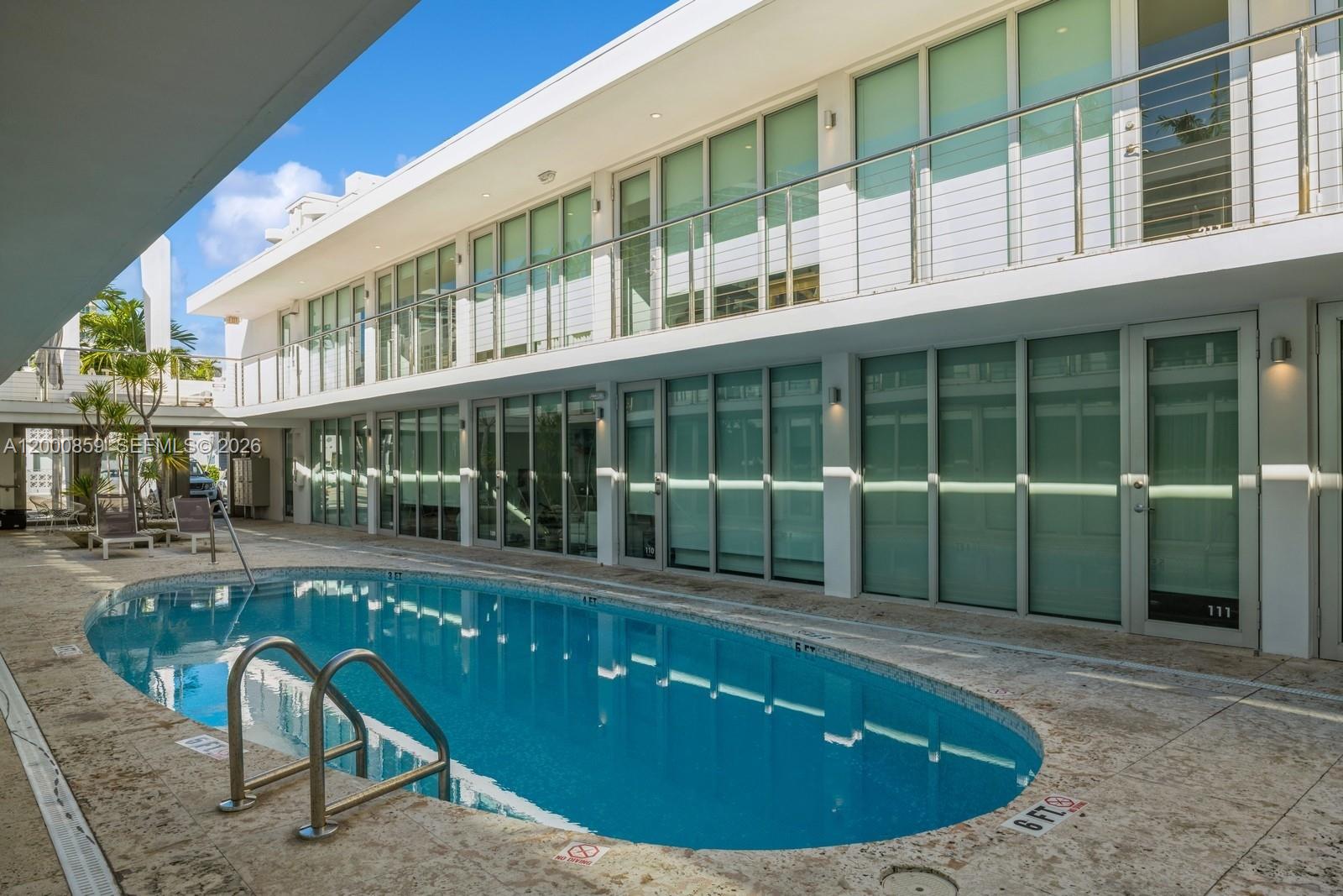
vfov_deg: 55.1
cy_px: 448
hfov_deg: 76.1
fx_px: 858
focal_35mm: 23
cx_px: 672
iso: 200
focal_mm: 23
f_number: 10
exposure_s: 1/125
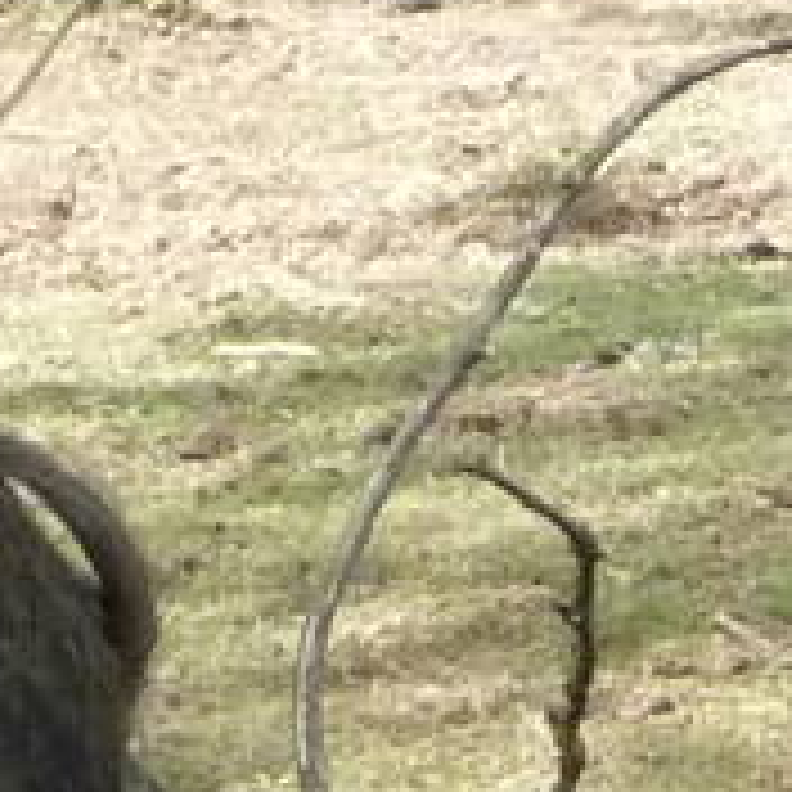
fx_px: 29276
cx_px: 144
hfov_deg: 1.5
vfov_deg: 1.5
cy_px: 1048
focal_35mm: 1131
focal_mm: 24.1
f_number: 4.8
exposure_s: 1/400
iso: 400
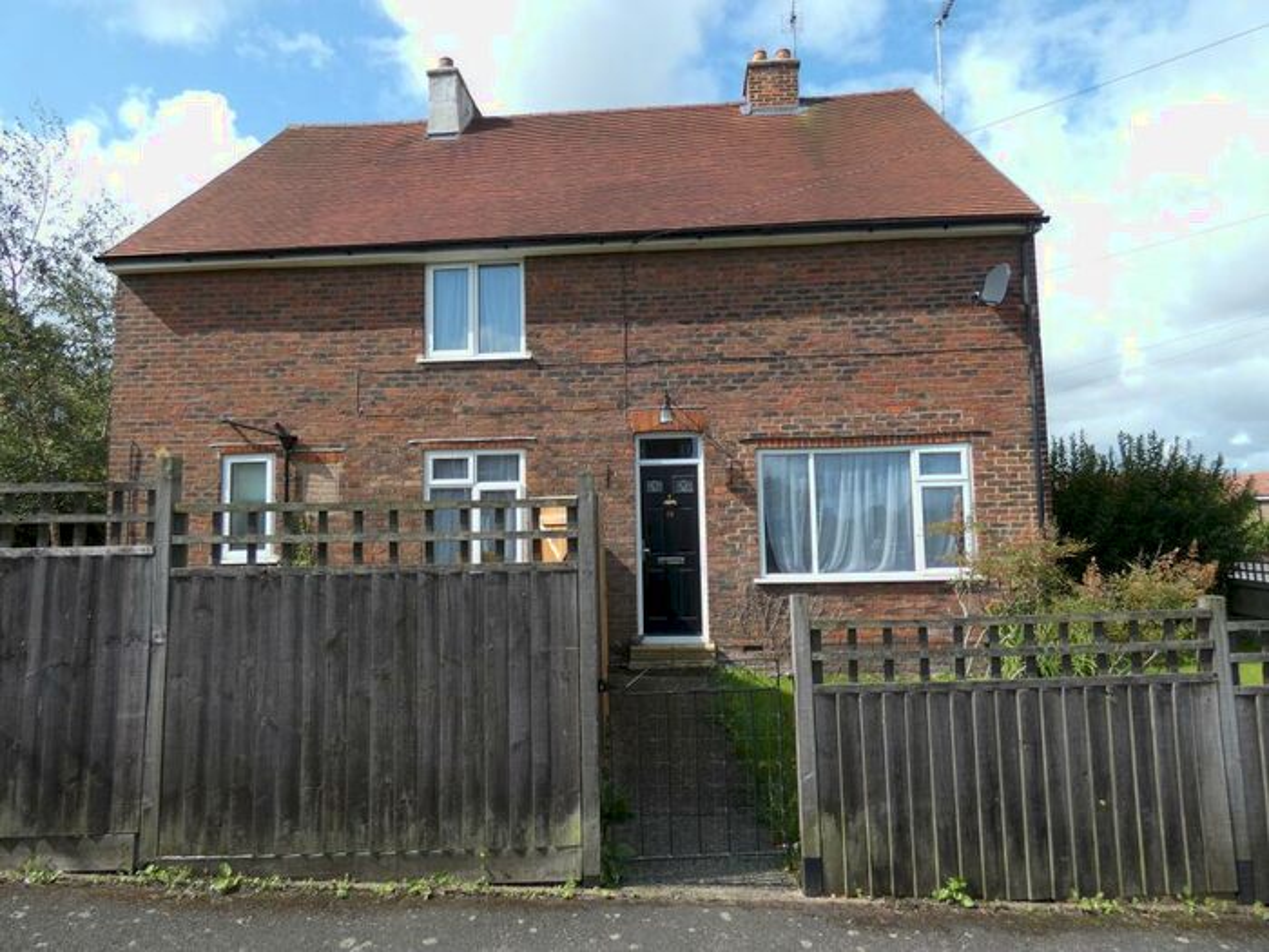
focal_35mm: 20
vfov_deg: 66.0
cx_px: 634
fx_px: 733
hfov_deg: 81.7
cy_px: 476
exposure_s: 1/1000
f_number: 2.8
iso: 80
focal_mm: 3.6
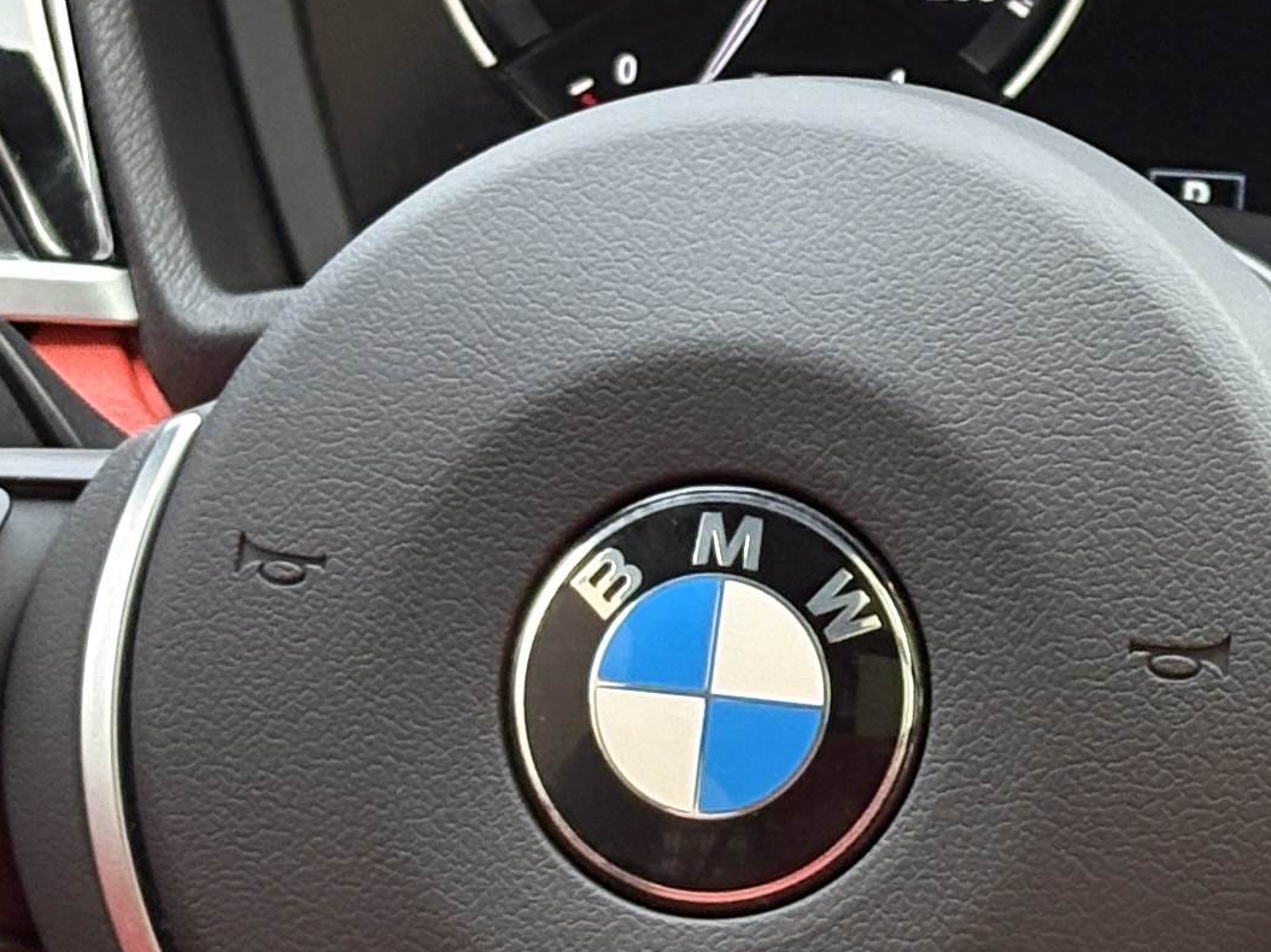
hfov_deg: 9.9
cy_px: 618
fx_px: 7305
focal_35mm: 199
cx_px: 957
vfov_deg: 7.5
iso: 250
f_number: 1.6
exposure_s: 1/34
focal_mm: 5.96
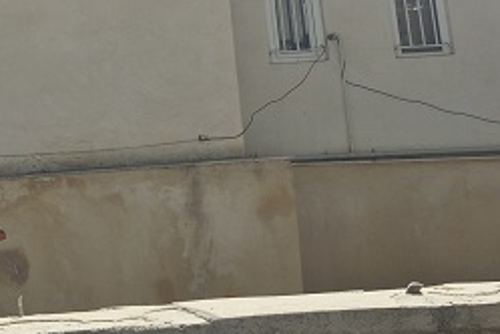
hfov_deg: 27.0
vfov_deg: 17.8
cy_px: -36
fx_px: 1028
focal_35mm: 74
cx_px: 120
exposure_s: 1/2376
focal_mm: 5.4
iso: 25
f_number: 1.8
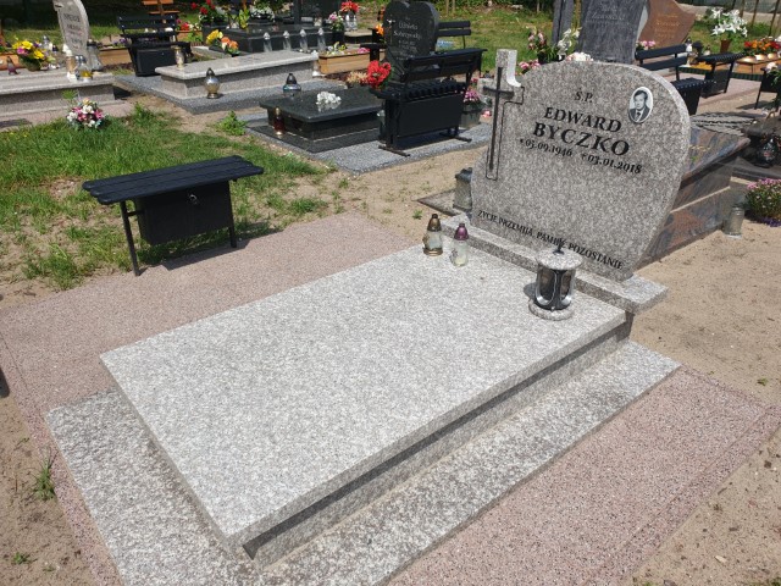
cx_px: 390
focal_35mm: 26
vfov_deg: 53.1
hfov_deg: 67.3
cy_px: 293
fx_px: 587
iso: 50
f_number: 2.4
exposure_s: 1/1736
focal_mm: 4.3
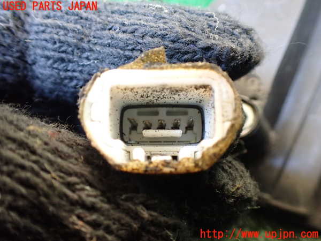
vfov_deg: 46.8
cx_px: 160
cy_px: 120
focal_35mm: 30
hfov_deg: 60.0
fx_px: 278
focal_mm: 5.4
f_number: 2.3
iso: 800
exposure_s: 1/50
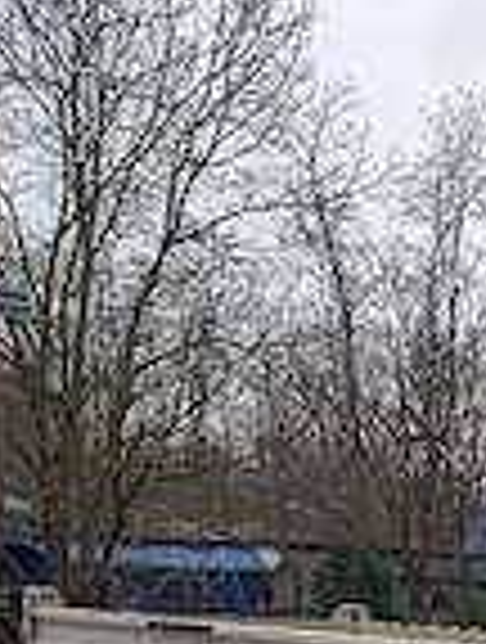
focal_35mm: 64
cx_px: 662
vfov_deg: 27.4
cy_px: 725
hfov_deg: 20.6
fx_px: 1193
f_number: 1.65
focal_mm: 6.11
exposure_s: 1/182
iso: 50
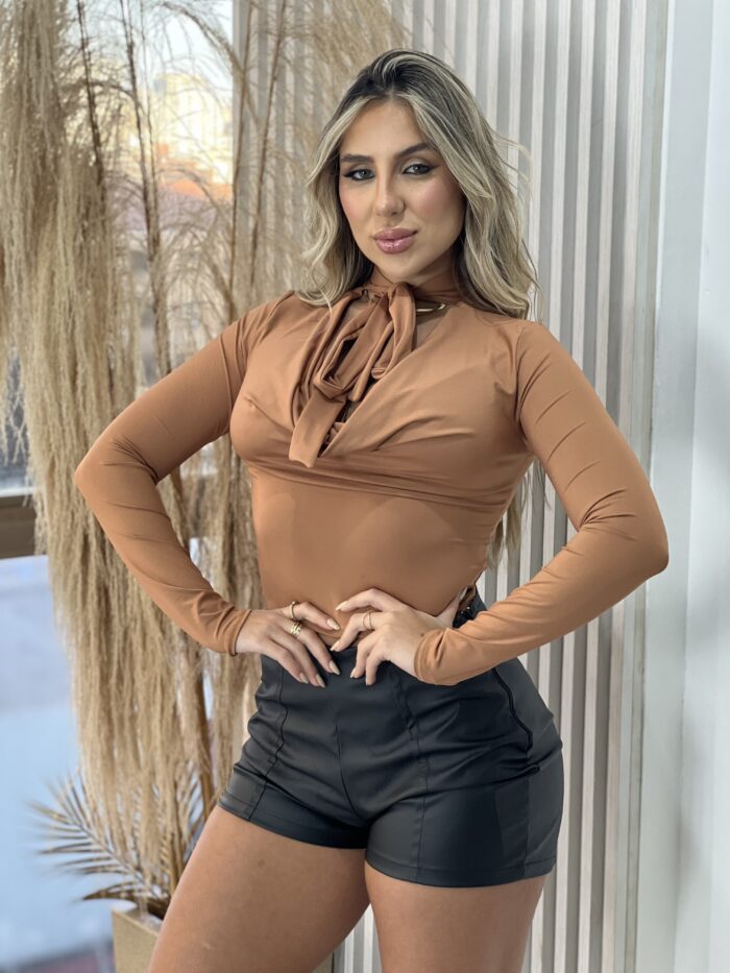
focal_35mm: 77
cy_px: 486
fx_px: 2165
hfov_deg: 19.1
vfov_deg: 25.3
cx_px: 365
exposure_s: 1/120
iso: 160
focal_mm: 9
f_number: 2.8
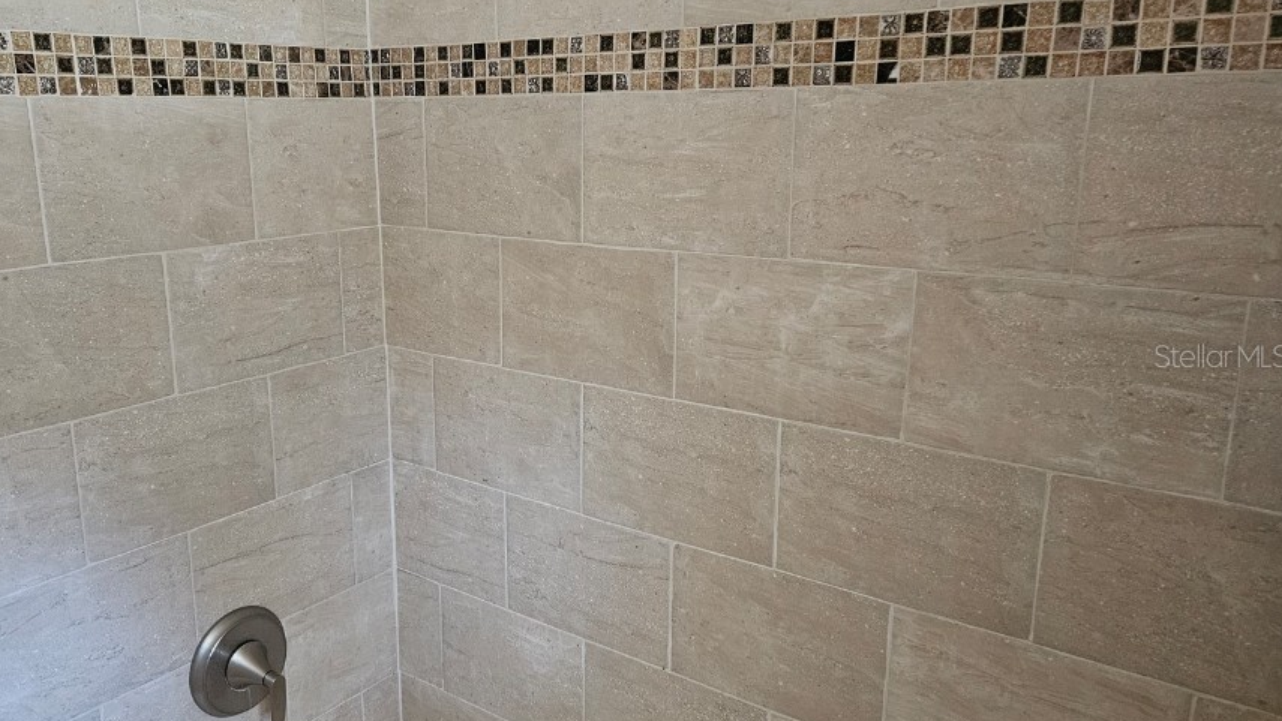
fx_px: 1020
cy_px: 355
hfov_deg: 63.8
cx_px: 528
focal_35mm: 30
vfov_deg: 38.9
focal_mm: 5.4
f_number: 1.8
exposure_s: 1/30
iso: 640
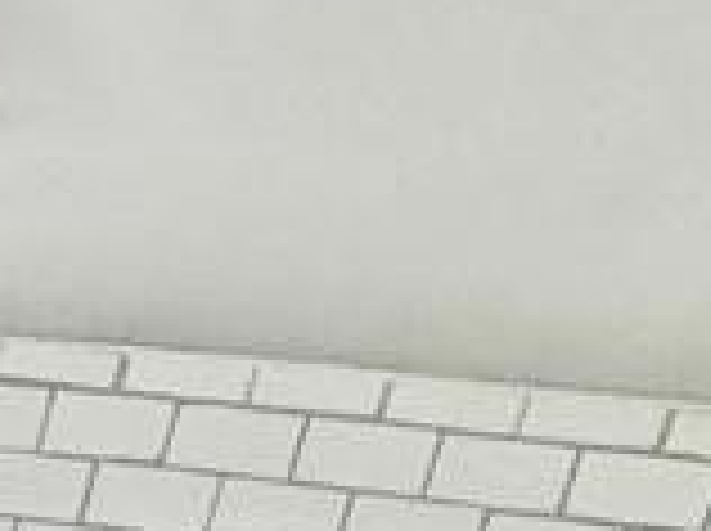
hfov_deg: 17.4
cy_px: 1526
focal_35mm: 91
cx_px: -576
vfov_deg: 11.2
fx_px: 1866
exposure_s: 1/120
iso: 200
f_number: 2.2
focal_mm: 2.22
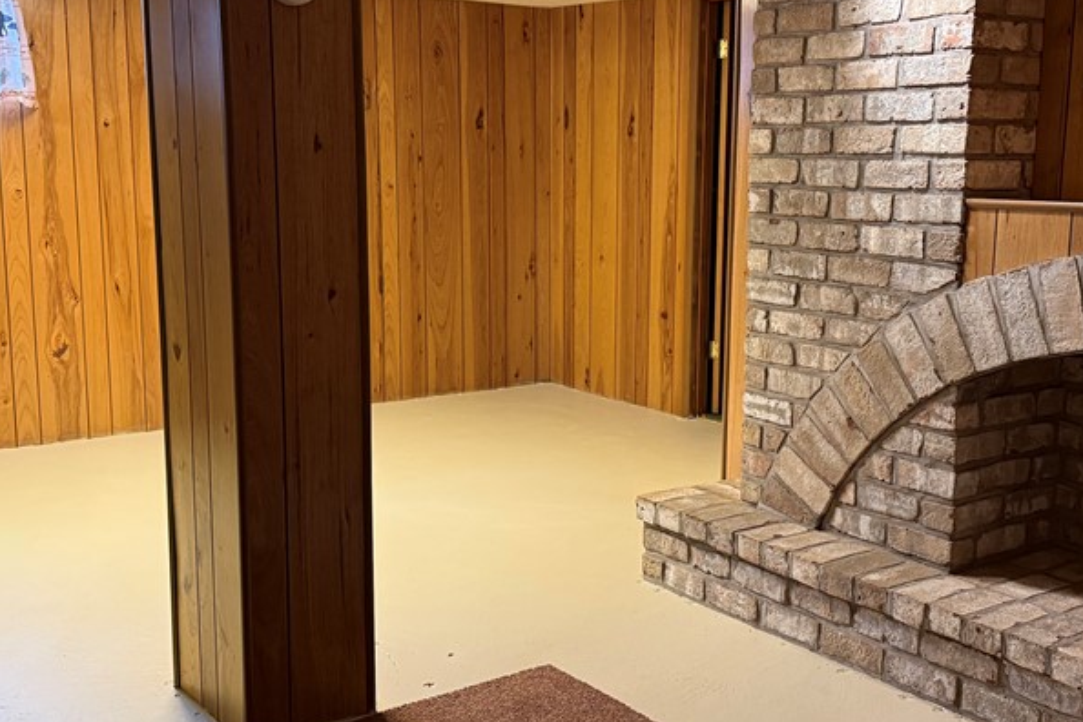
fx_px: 1293
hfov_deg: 45.3
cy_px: 363
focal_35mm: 43
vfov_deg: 31.2
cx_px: 607
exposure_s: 1/60
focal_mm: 6.76
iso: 400
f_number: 1.78
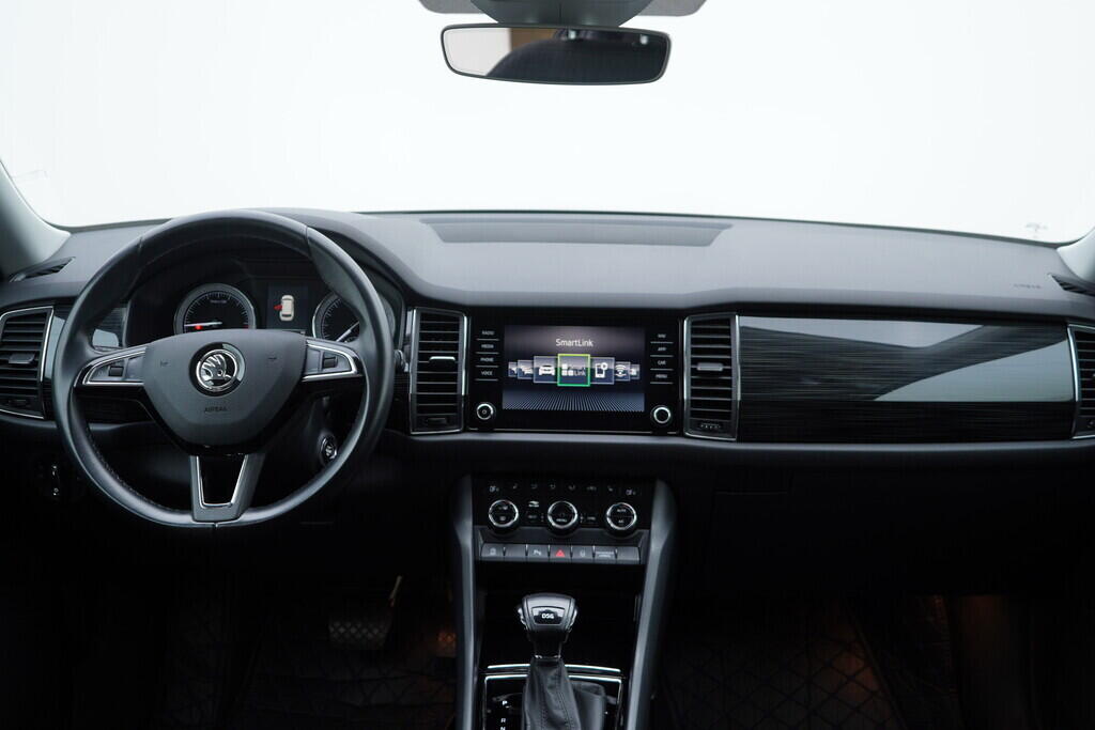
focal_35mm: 36
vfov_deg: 36.9
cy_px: 365
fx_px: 1095
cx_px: 548
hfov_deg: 53.1
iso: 125
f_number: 3.2
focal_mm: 24
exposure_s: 1/40
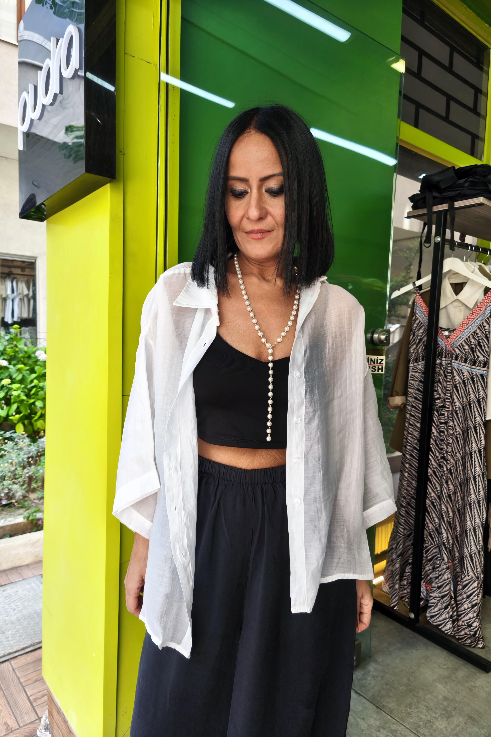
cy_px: 368
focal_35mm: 24
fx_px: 491
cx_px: 241
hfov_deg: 53.1
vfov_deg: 73.7
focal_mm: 5.35
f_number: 1.7
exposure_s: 1/100
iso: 125
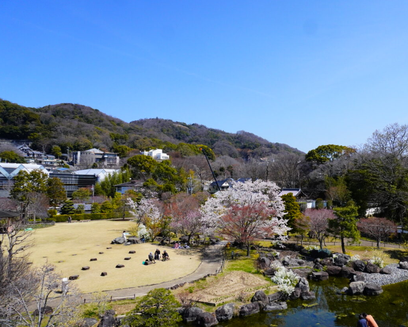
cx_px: 252
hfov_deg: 61.5
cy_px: 162
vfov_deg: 51.5
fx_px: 338
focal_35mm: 28
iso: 800
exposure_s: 1/4000
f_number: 6.3
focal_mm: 16
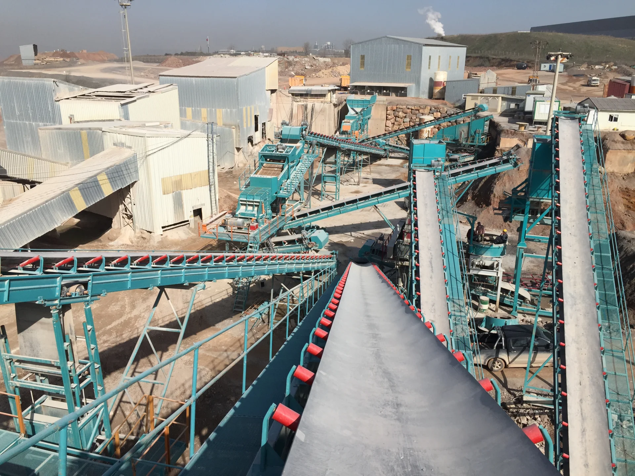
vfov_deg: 48.2
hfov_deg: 61.7
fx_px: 532
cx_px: 318
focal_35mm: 29
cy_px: 238
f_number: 2.2
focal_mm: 4.15
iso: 32
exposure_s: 1/3597
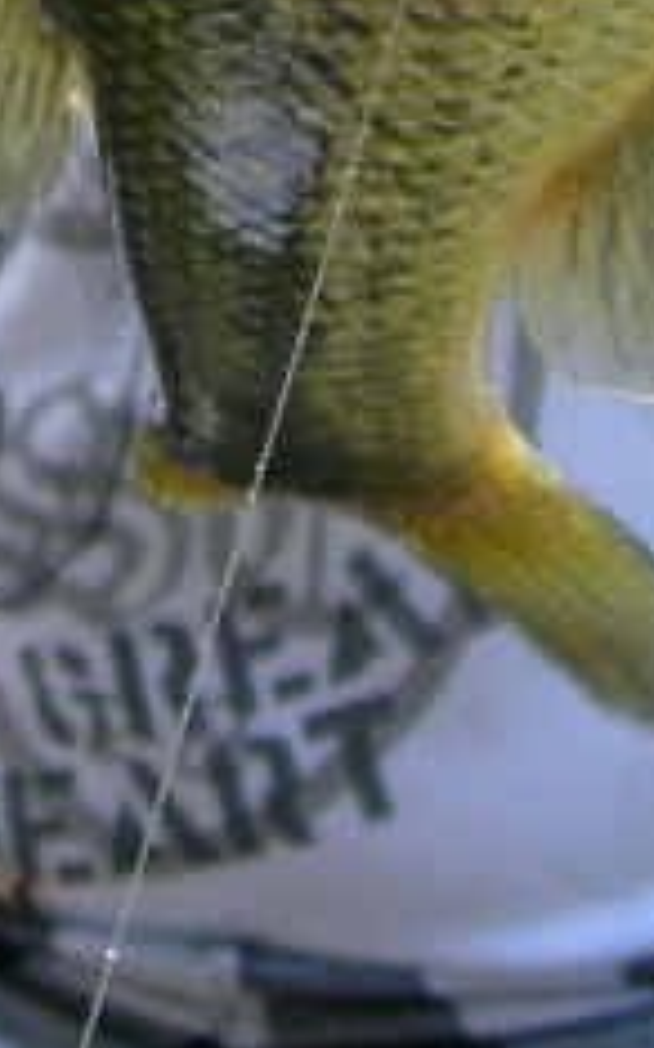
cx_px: 184
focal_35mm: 176
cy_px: -631
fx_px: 5025
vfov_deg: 11.3
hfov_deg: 7.4
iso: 50
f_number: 2.8
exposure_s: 1/210
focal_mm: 7.8
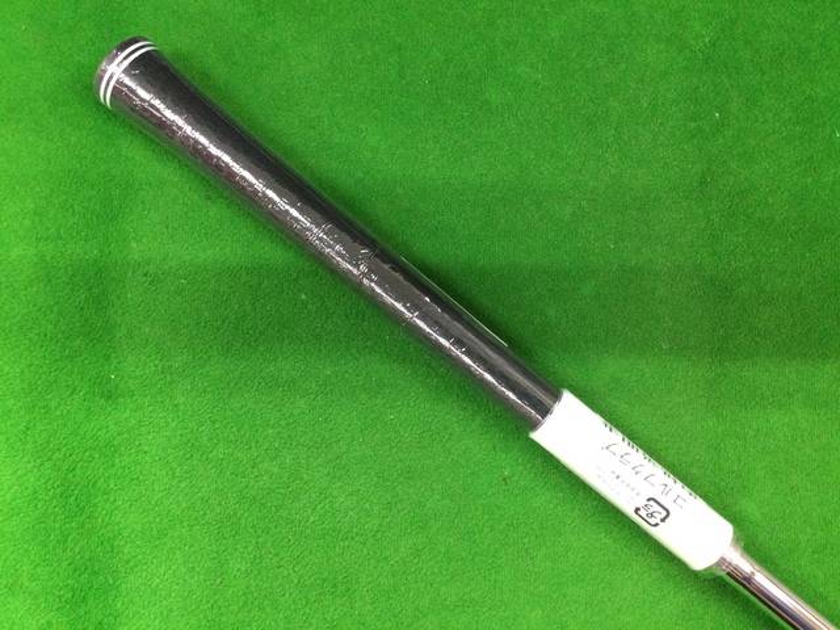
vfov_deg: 45.4
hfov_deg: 58.4
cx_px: 420
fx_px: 752
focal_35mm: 31
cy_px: 315
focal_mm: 3.3
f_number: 2.4
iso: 200
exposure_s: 1/30
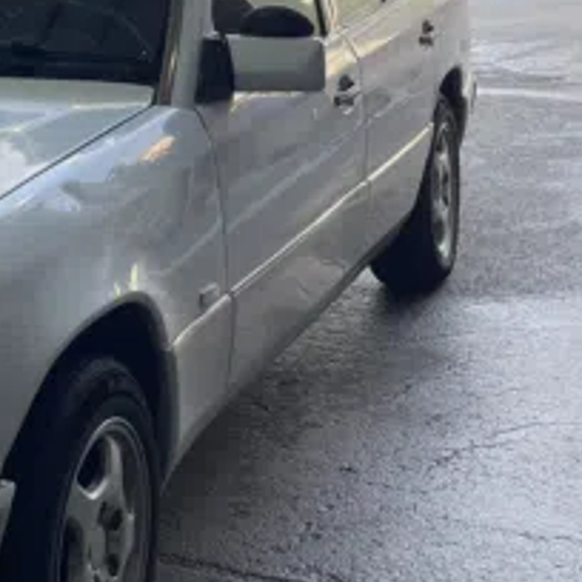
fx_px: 1484
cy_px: 165
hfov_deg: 20.5
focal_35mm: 78
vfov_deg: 22.0
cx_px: -143
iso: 32
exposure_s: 1/415
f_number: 1.6
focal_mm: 5.1
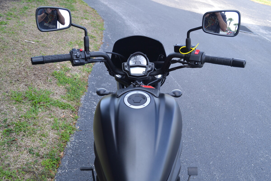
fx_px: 271
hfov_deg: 53.1
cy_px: 90
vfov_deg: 36.9
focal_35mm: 36
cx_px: 136
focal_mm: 24
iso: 160
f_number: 5.6
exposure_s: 1/125
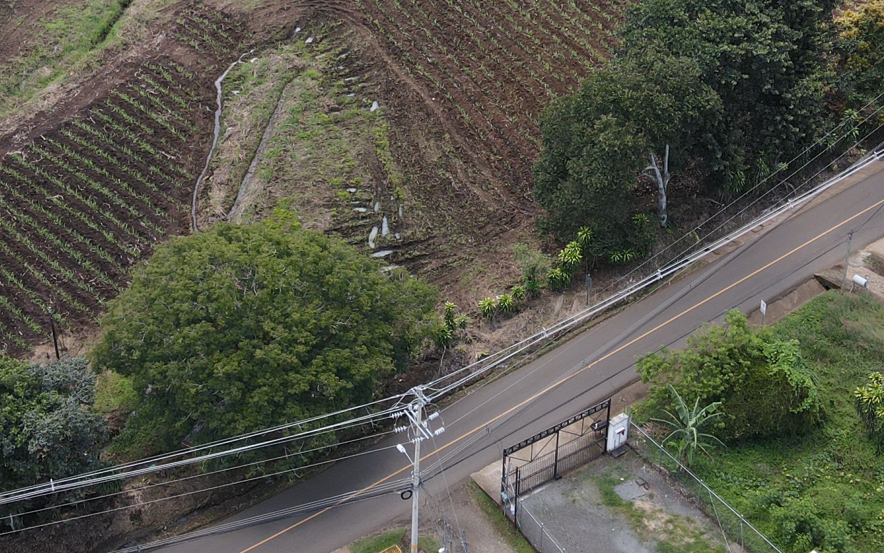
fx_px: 1349
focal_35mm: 56
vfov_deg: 22.8
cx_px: 420
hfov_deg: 36.3
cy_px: 97
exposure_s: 1/240
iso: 100
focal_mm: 4.5
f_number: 2.8
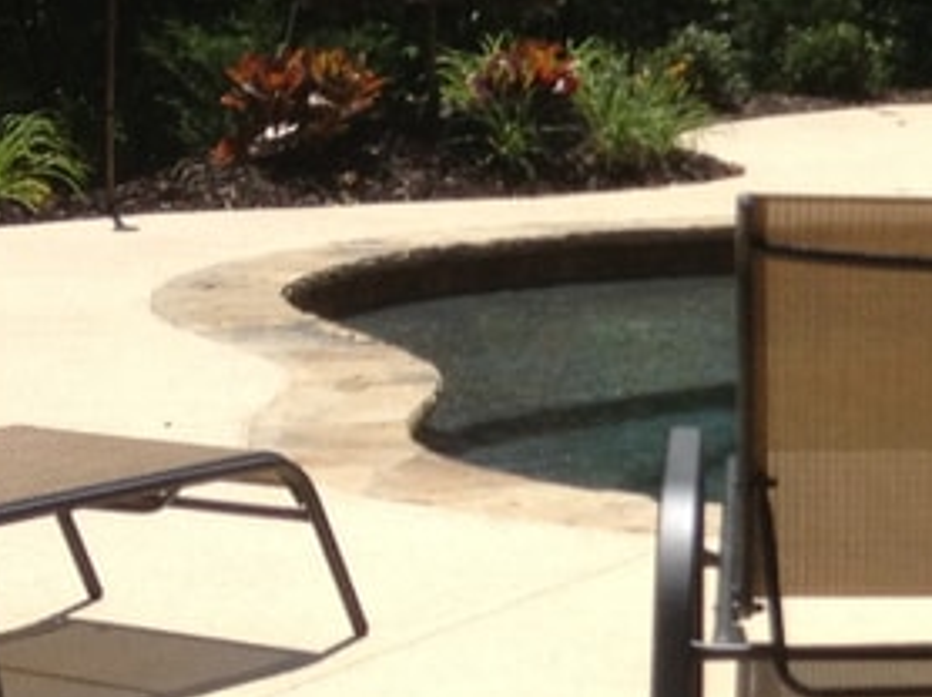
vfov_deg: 8.8
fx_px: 4519
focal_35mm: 168
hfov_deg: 11.1
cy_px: 436
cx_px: 1597
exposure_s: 1/1783
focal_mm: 4.28
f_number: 2.4
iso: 50
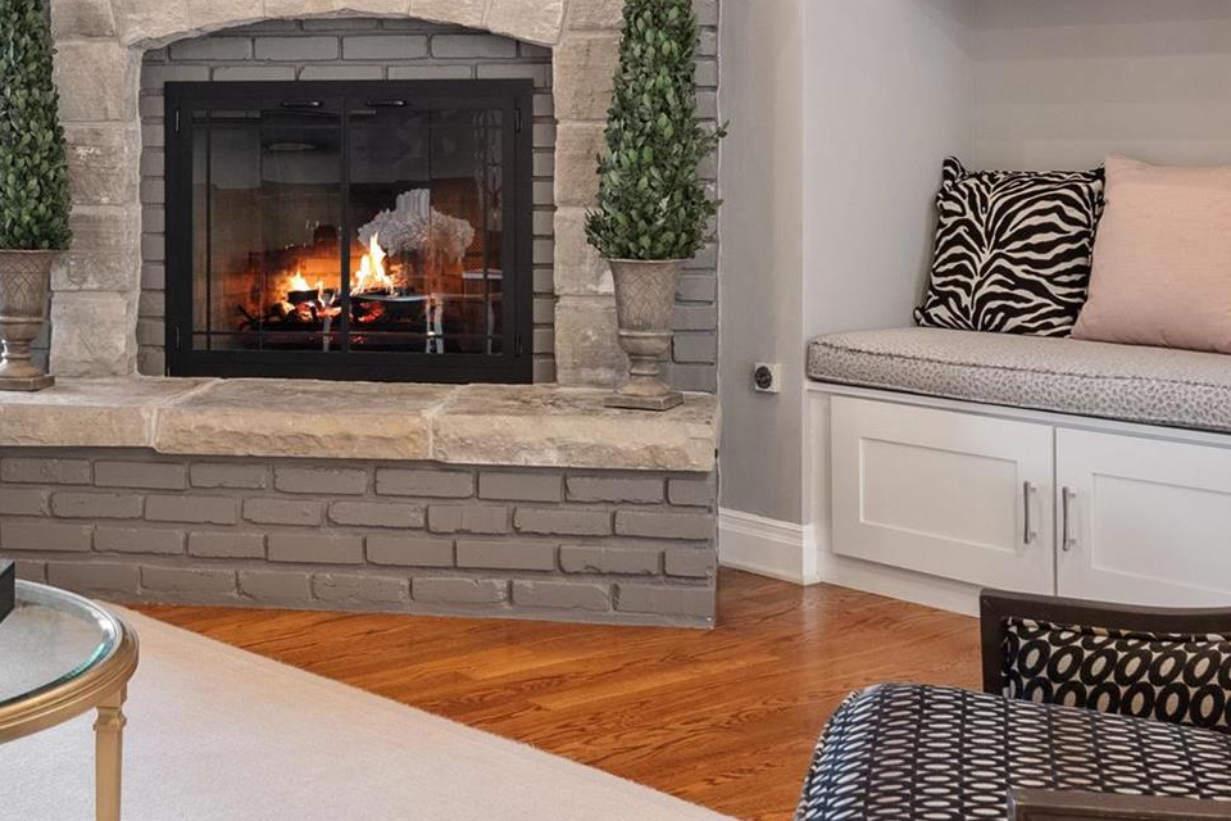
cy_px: 176
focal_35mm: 60
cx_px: 387
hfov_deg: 33.0
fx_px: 2052
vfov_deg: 22.3
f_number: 6.3
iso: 400
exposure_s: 1/1.25
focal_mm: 18
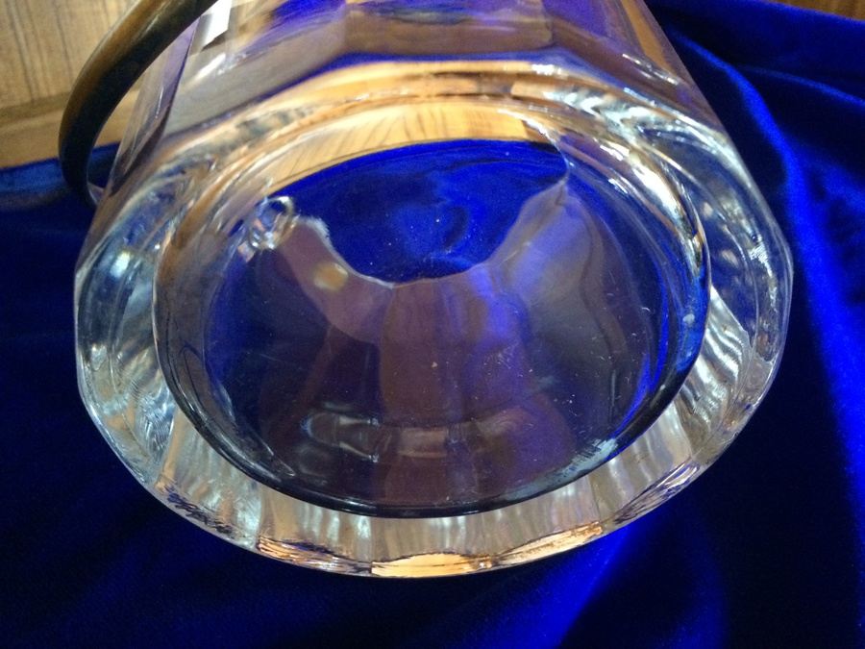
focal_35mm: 30
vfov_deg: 46.8
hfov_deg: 60.0
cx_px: 432
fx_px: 750
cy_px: 324
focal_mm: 4.12
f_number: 2.2
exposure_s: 1/15
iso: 400
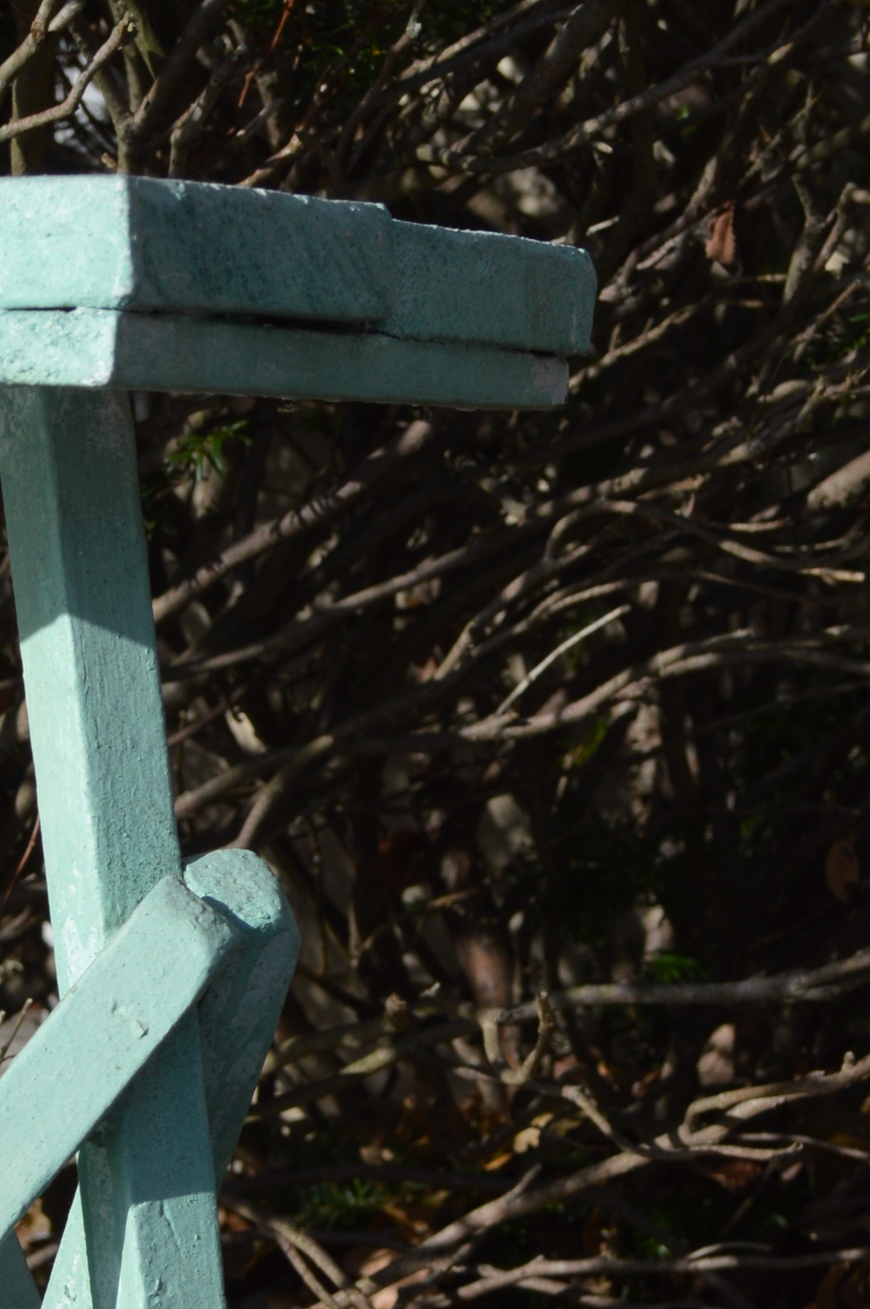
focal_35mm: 146
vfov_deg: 13.7
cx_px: -492
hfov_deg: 9.1
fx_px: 5290
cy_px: 1591
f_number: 8
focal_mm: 29
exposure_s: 1/250
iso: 100
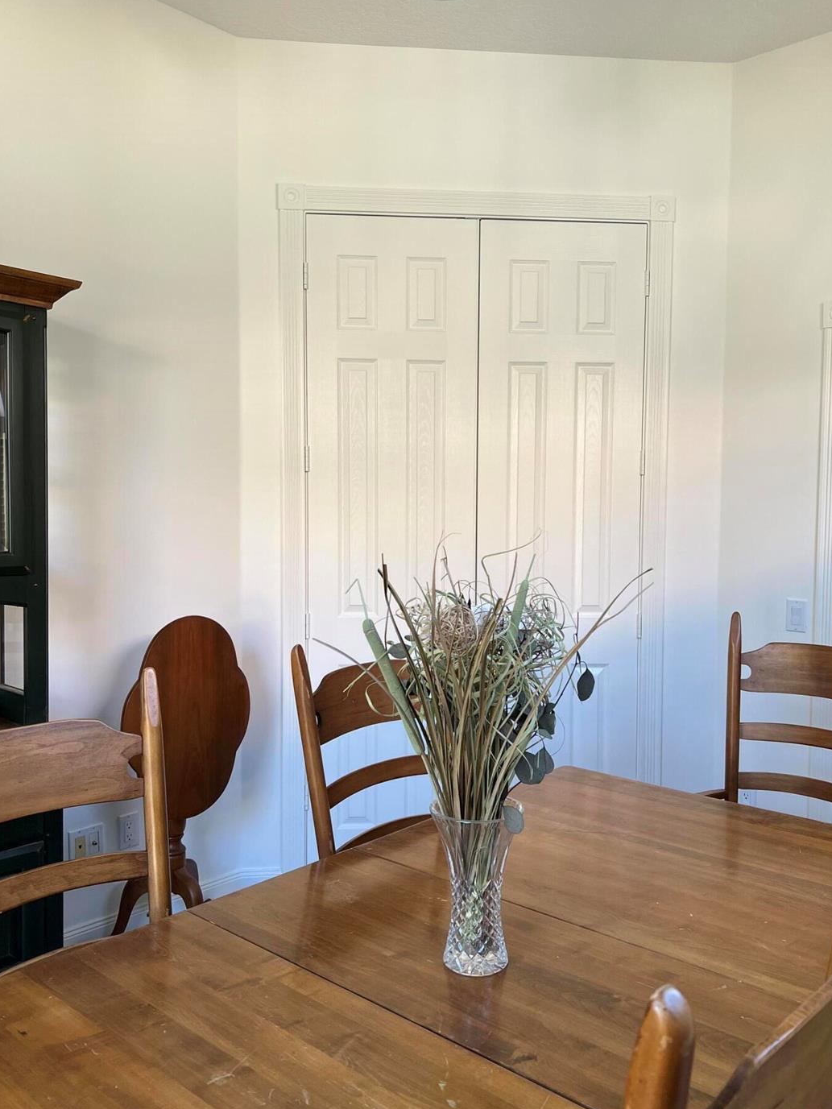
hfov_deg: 48.2
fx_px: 929
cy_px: 550
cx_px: 449
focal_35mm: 29
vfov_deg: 61.7
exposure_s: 1/121
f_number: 1.5
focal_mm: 5.7
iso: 64
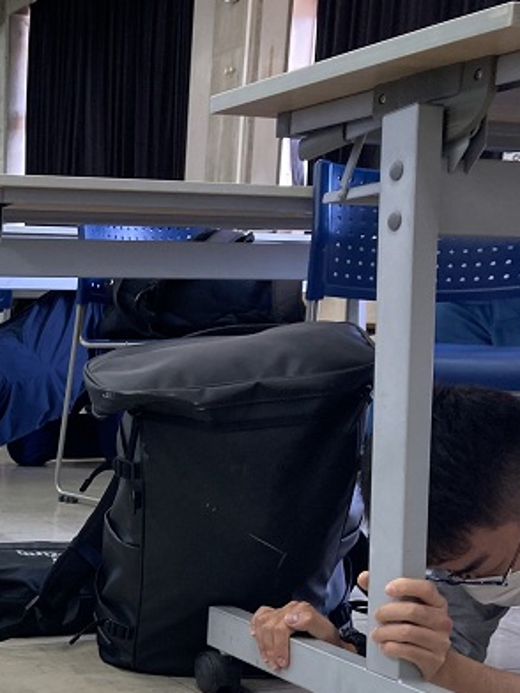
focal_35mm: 61
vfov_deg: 30.0
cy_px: 651
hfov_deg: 22.9
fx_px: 1222
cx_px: -27
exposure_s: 1/60
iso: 64
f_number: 1.8
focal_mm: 3.99
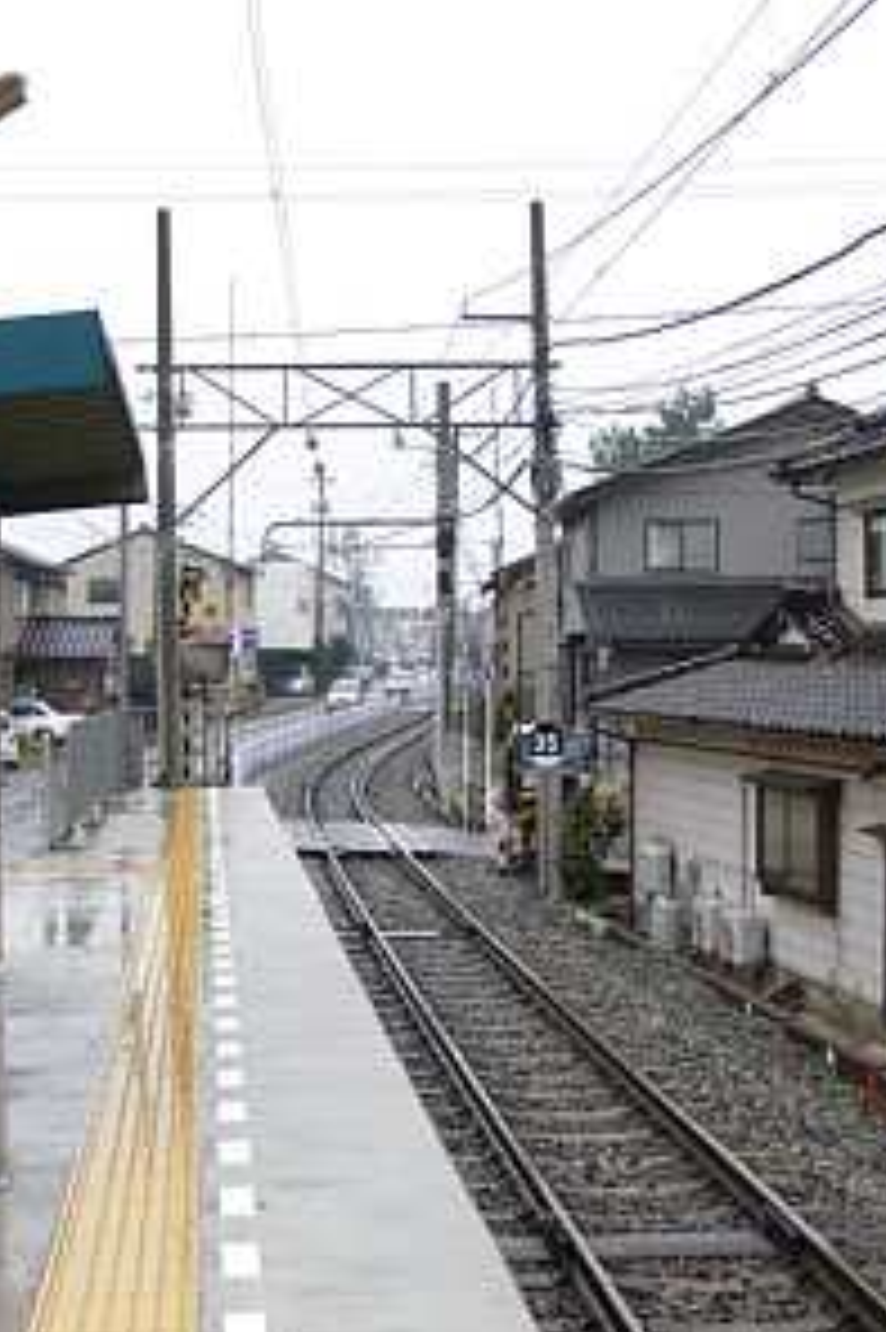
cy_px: 670
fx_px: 1922
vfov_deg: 38.2
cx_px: 265
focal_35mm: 52
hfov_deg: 25.8
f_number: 2.8
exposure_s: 1/50
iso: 80
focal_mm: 7.8
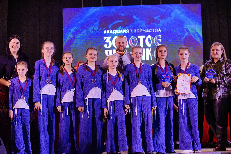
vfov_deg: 19.5
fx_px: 449
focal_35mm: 70
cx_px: 116
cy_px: 77
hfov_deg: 28.8
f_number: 4
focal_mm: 70
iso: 3200
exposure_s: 1/320
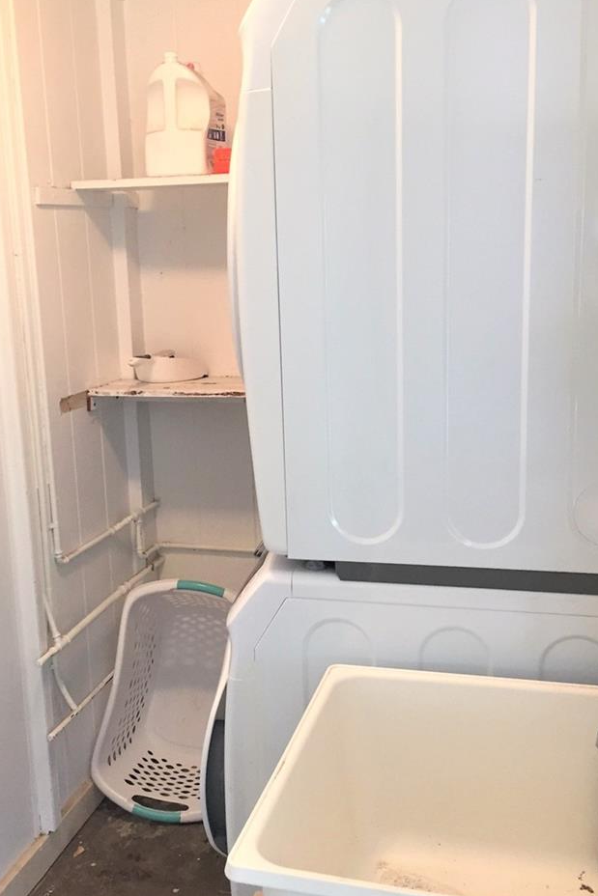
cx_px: 234
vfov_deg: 49.5
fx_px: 971
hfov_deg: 34.1
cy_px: 464
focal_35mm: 39
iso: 50
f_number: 2.2
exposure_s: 1/30
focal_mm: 4.15
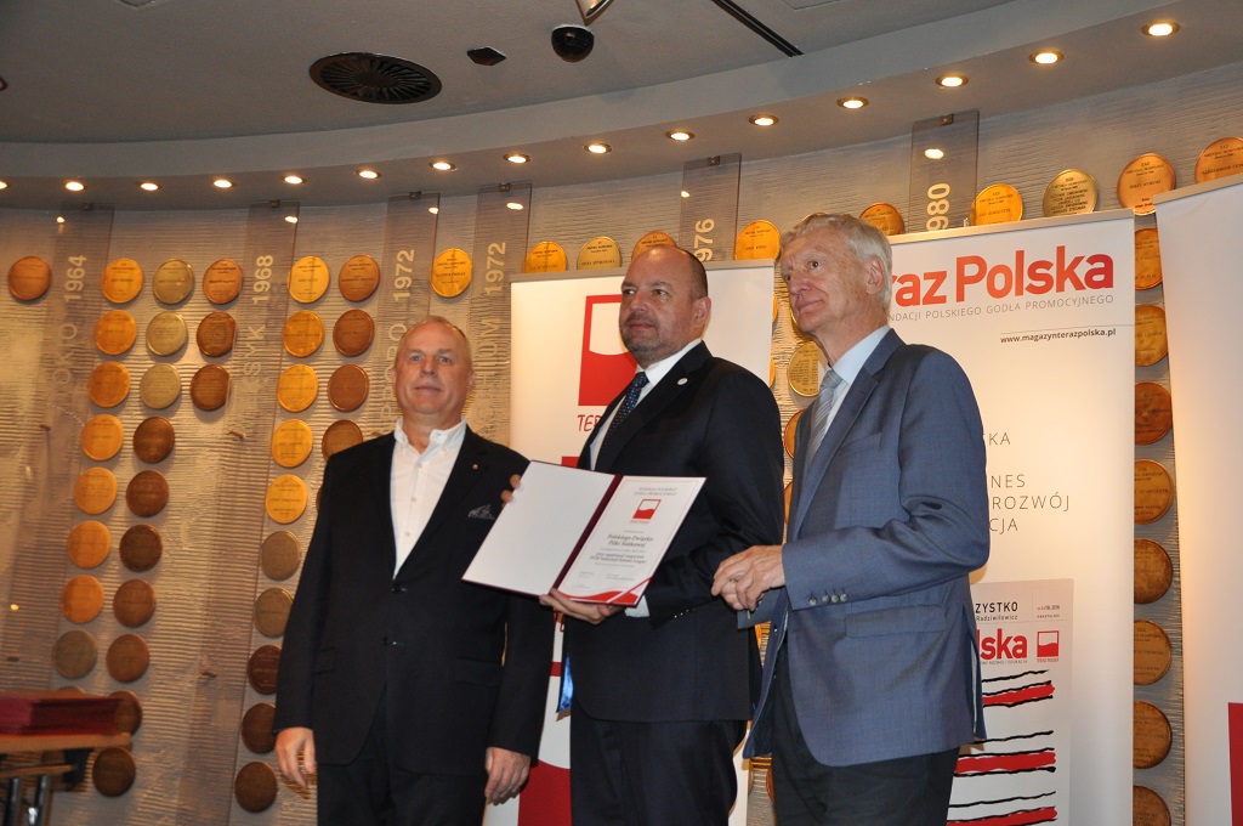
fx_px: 1448
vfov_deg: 31.8
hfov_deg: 46.5
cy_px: 413
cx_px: 622
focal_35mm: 42
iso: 800
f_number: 4
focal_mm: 28
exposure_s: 1/60
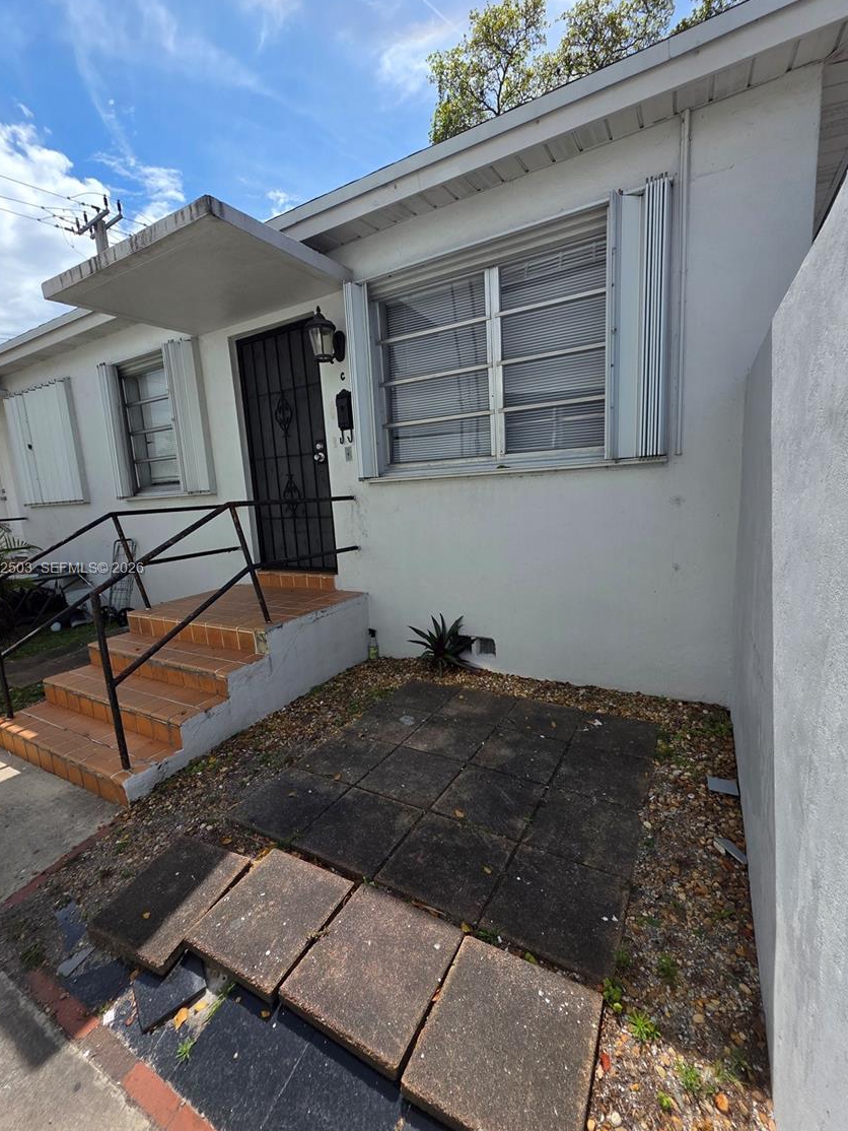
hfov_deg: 85.7
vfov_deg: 102.0
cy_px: 570
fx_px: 457
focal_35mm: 14
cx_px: 413
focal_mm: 2.2
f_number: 1.9
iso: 40
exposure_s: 1/2586
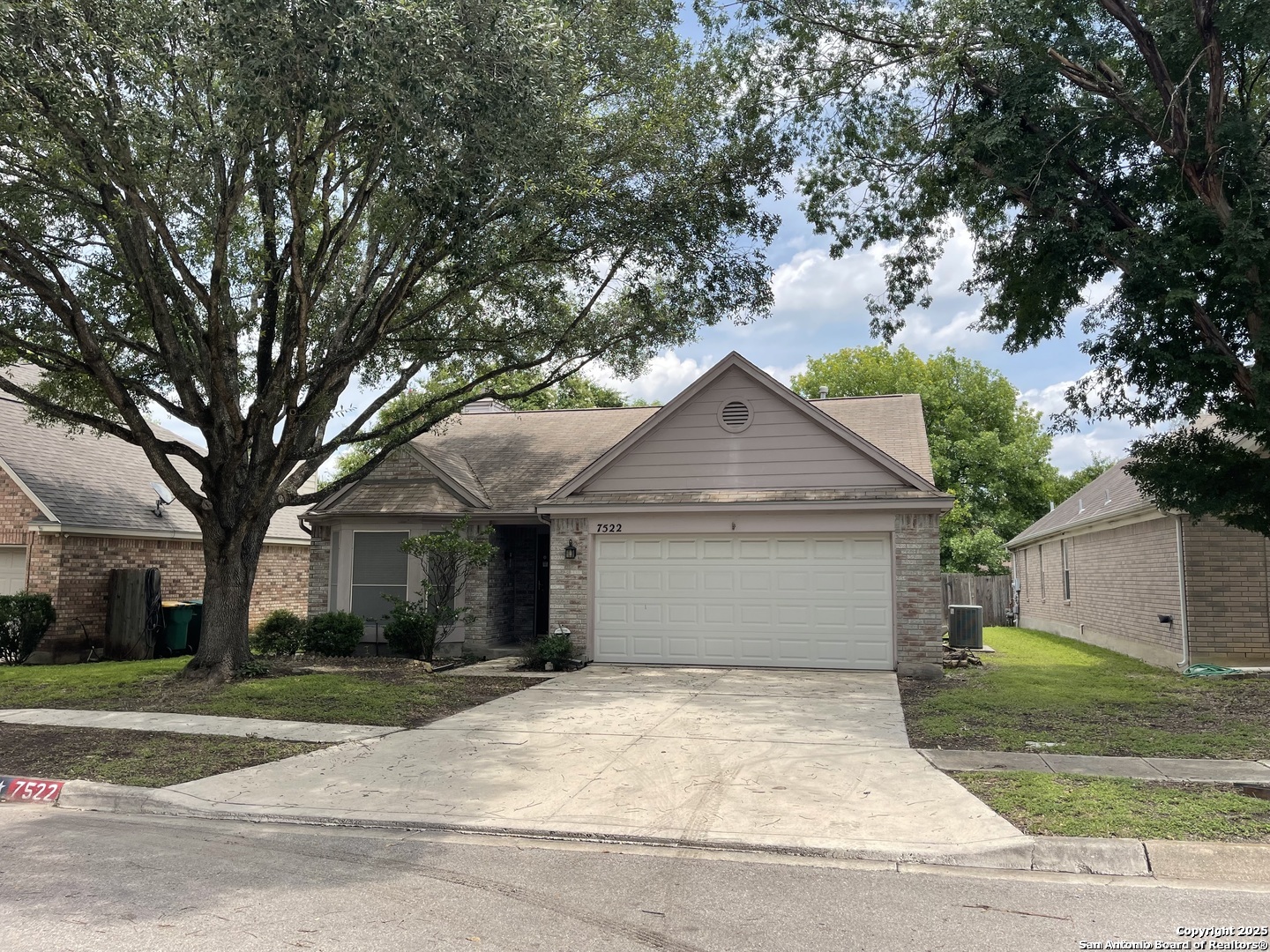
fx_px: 954
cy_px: 476
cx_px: 635
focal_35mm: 26
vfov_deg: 53.1
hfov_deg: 67.3
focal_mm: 5.1
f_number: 1.6
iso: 32
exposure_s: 1/2387
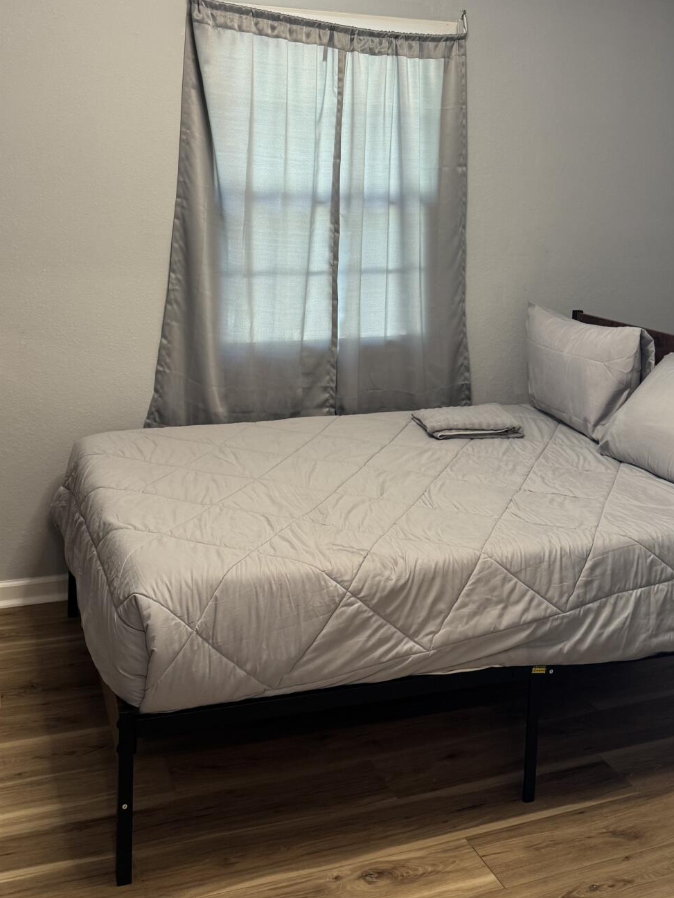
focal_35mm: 37
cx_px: 333
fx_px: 960
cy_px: 301
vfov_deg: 49.3
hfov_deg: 38.7
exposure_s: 1/60
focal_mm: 6.76
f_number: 1.78
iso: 200
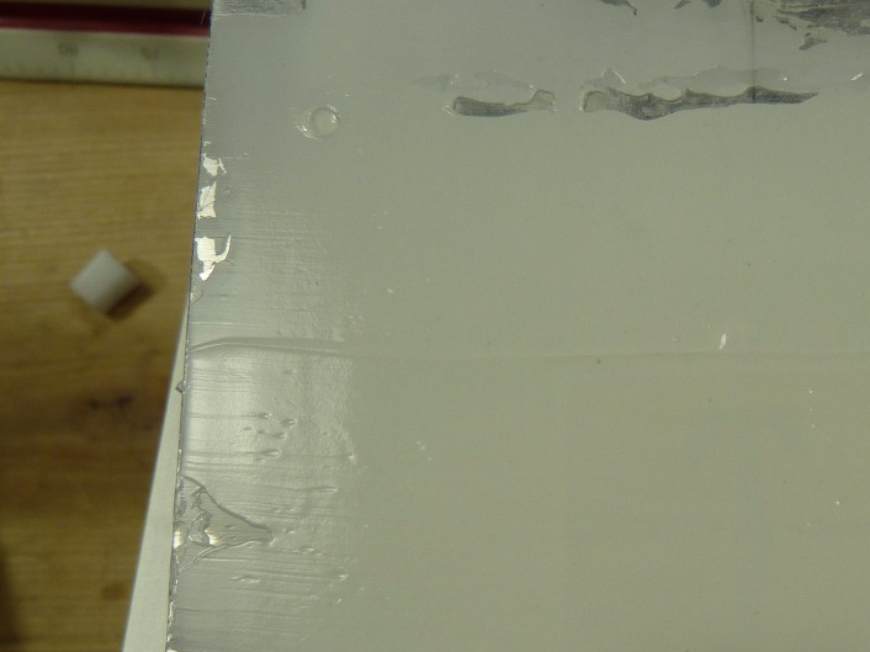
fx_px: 1281
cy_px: 599
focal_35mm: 51
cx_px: 741
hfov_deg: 35.8
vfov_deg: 27.4
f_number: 3.3
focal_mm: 4.1
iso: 80
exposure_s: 1/30
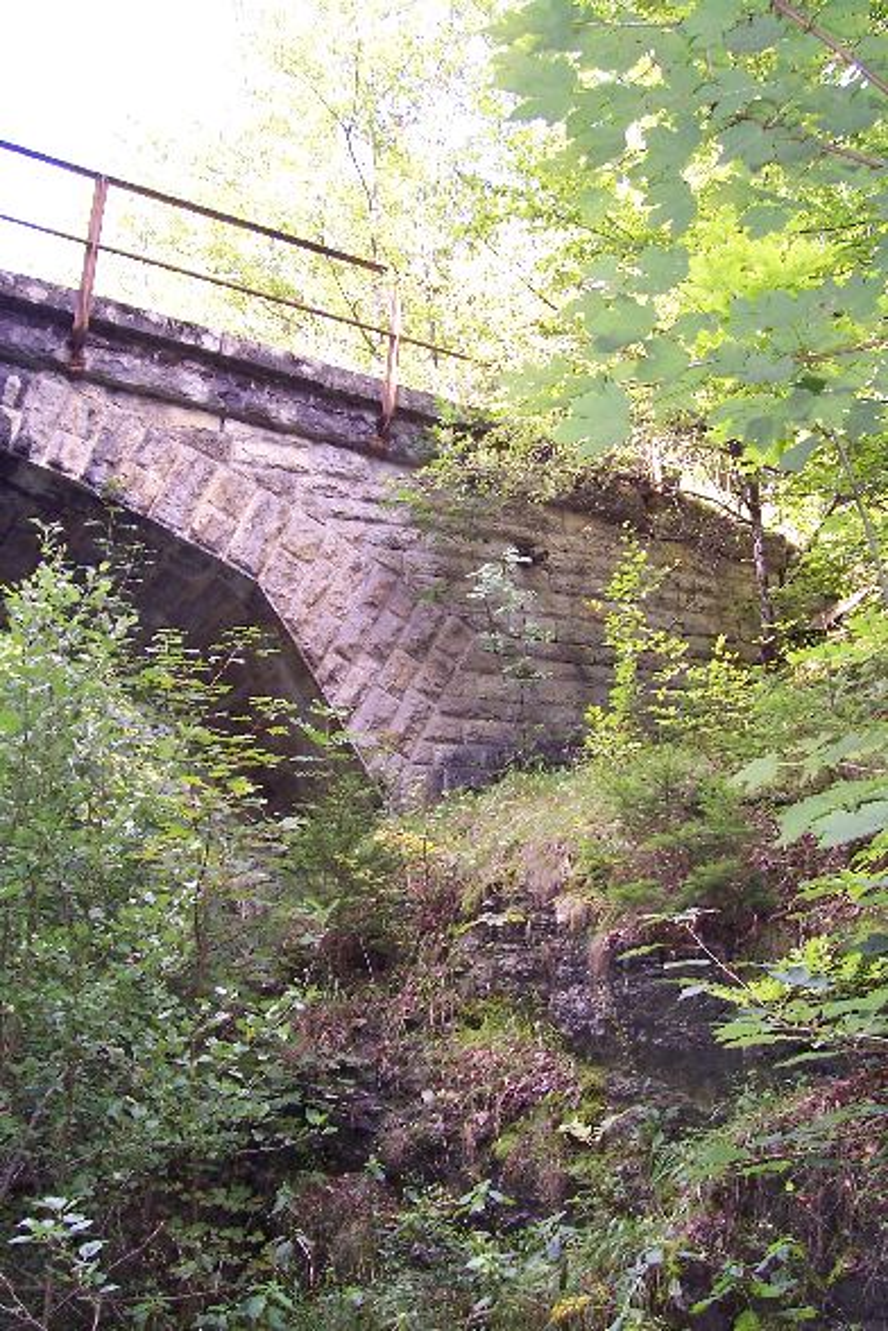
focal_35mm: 34
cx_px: 444
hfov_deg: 38.9
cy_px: 666
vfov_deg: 55.8
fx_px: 1258
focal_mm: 5.6
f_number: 2.7
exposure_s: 1/90
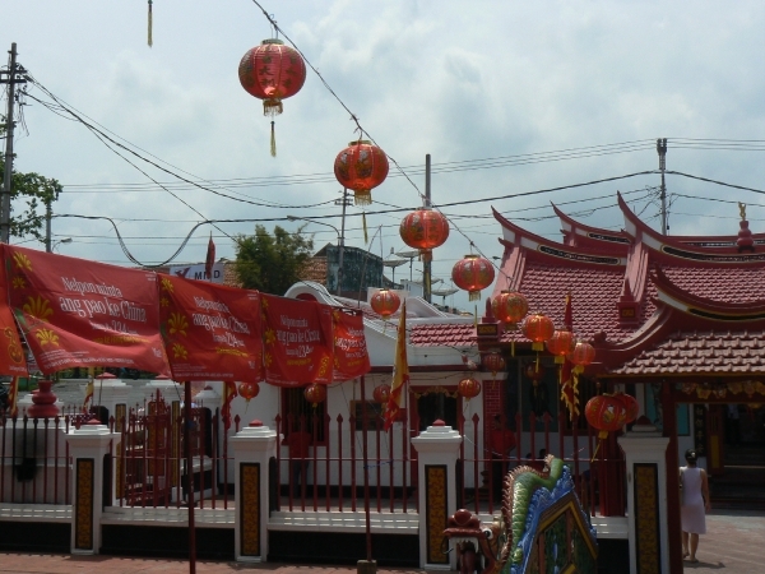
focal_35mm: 50
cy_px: 287
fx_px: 1105
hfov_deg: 38.2
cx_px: 382
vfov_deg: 29.1
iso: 80
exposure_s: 1/640
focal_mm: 8.3
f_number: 8
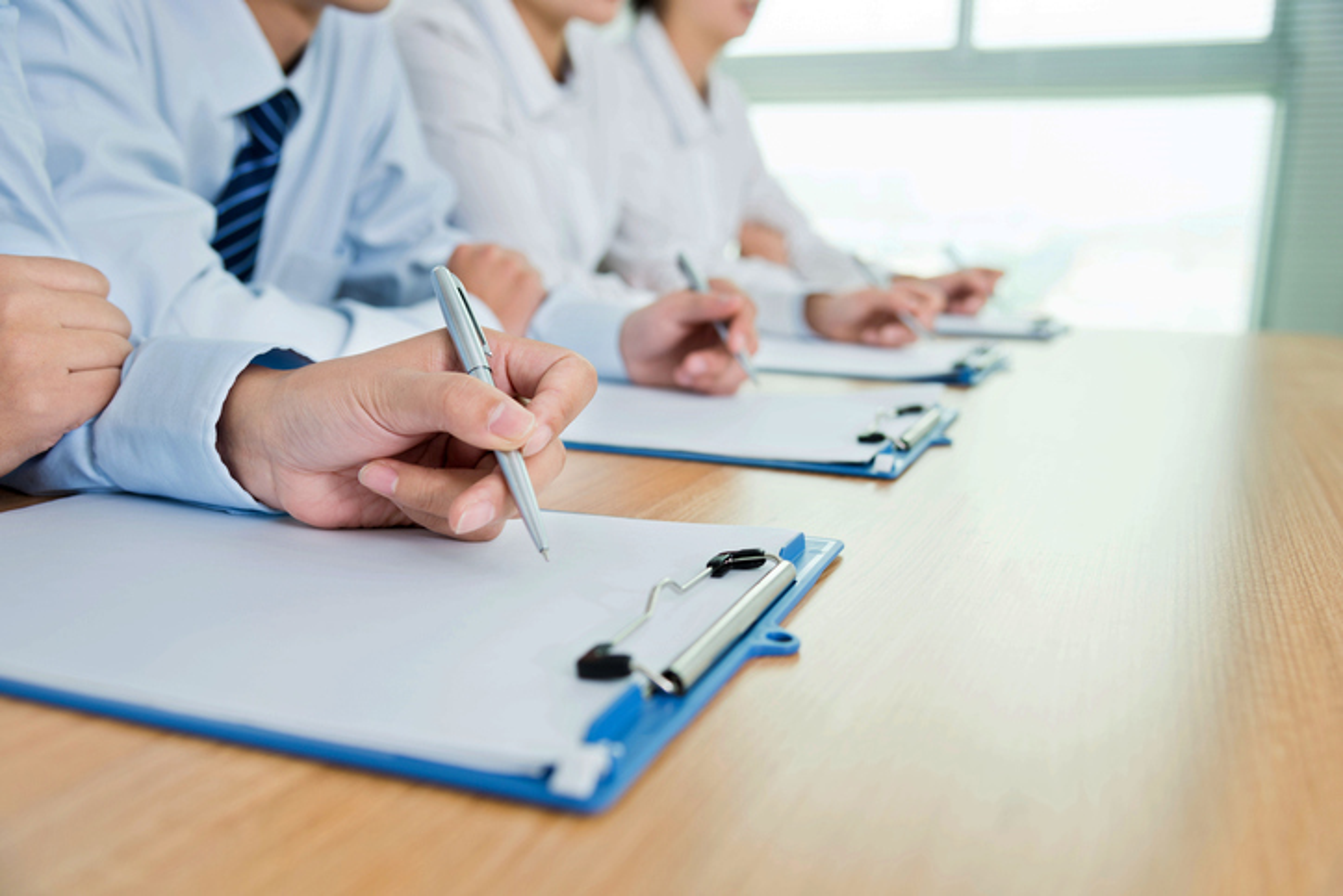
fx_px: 1194
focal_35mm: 32
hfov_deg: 58.7
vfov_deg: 41.1
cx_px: 672
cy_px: 448
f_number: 4
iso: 125
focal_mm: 32
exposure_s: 1/60
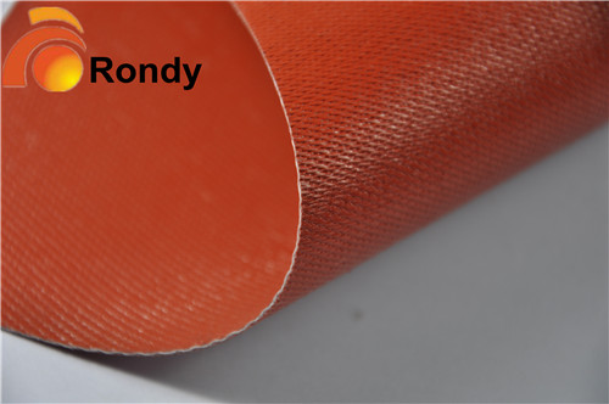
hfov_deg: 13.1
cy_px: 202
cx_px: 304
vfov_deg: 8.7
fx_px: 2661
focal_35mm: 158
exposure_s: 1/80
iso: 250
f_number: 5.6
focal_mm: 105
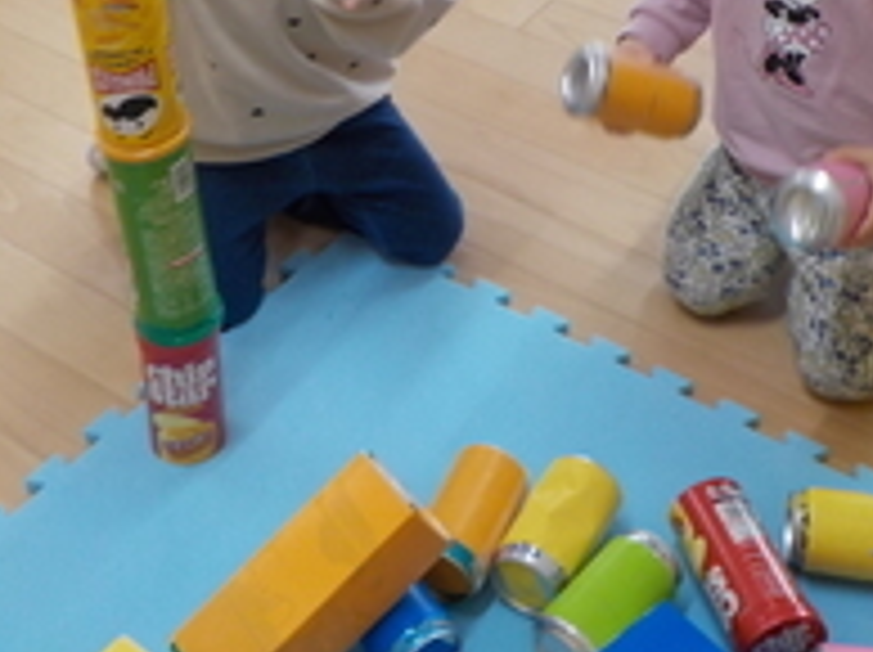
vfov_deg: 22.7
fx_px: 1562
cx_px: 418
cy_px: 13
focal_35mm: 62
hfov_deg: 31.2
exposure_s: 1/30
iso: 125
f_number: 3.3
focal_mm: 4.1
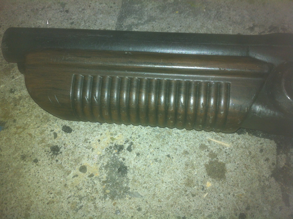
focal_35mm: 35
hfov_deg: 52.7
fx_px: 296
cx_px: 146
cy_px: 110
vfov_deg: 40.6
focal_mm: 3.85
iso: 80
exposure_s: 1/42
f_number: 2.8
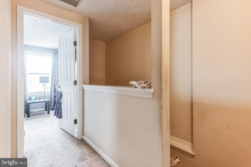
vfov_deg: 70.4
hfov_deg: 93.3
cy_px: 84
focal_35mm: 17
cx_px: 126
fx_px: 119
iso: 400
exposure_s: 1/15
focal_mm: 17
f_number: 8
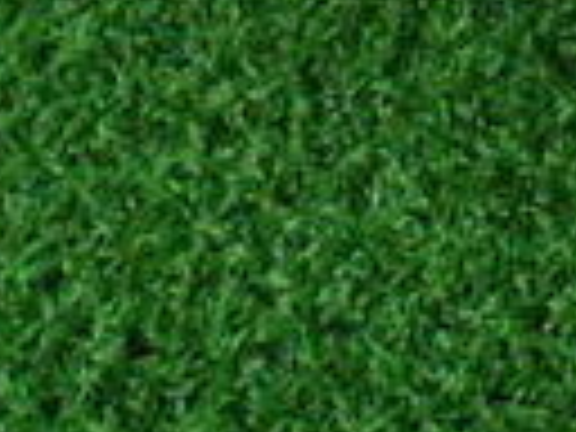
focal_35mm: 130
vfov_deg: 11.1
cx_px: 864
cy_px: -135
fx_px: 2163
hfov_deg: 14.2
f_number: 3.2
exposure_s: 1/125
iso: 800
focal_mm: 4.6
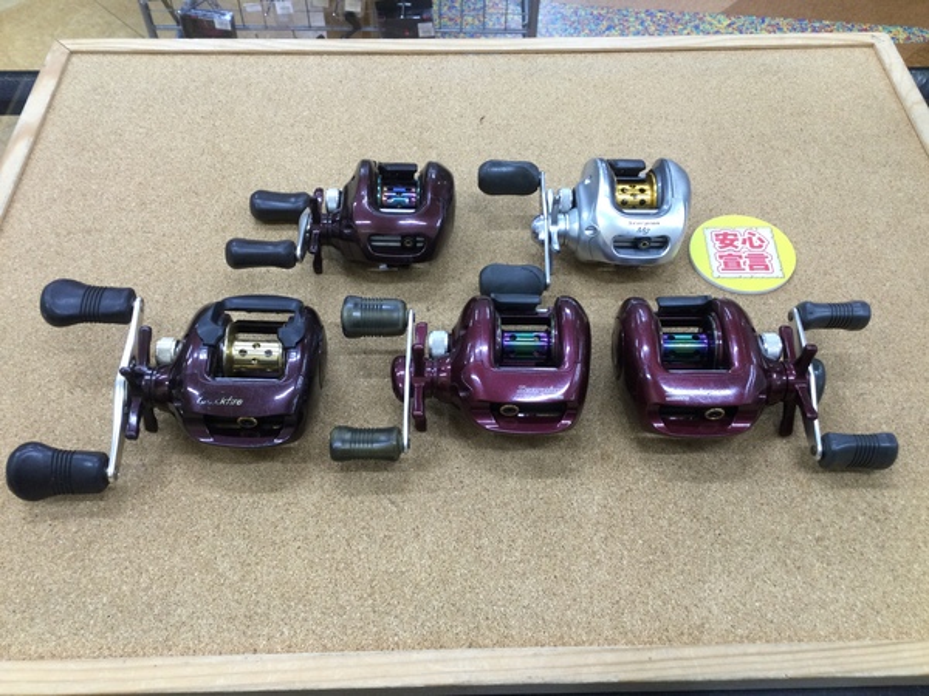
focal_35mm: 31
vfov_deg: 45.4
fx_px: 832
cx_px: 464
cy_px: 348
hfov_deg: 58.4
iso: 50
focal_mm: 3.3
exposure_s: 1/30
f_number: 2.4
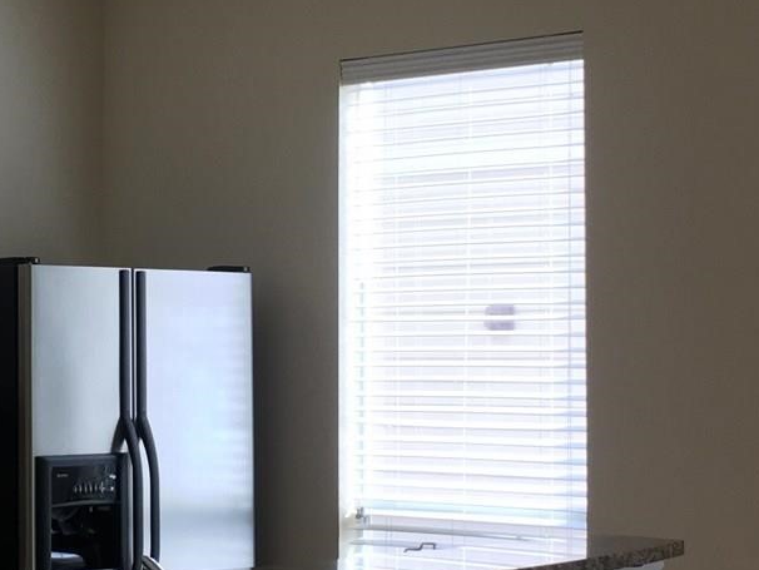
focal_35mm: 98
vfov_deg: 15.1
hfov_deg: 19.9
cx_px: 213
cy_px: 267
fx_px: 2150
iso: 40
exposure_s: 1/120
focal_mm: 4.15
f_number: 2.2
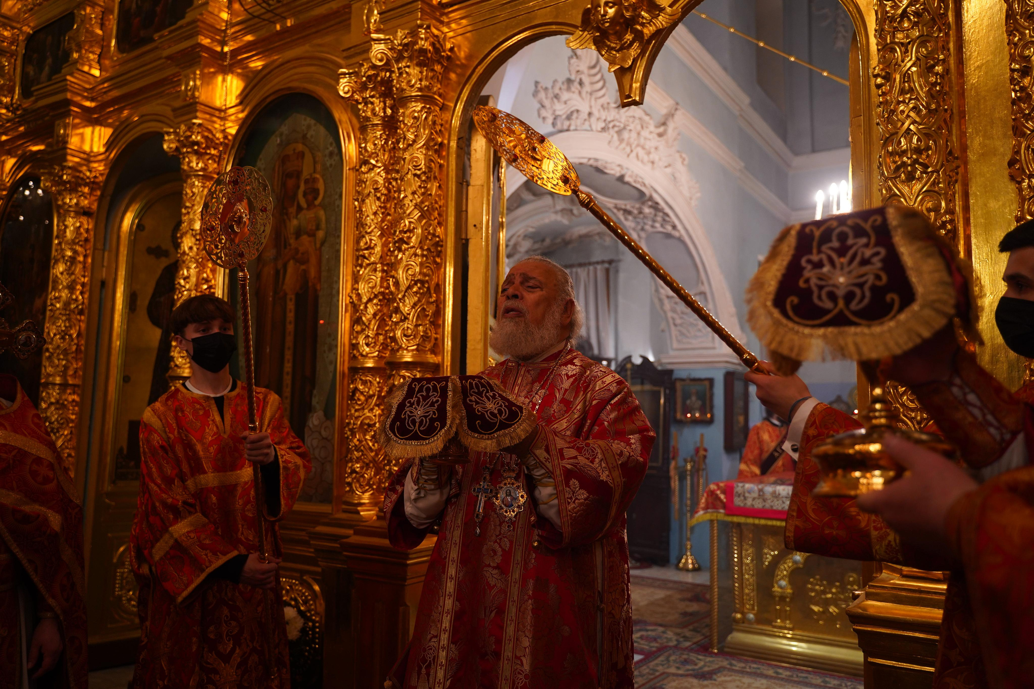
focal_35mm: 28
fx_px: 804
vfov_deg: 46.4
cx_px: 517
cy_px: 344
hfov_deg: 65.5
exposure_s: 1/80
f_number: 2.8
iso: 1000
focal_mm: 28
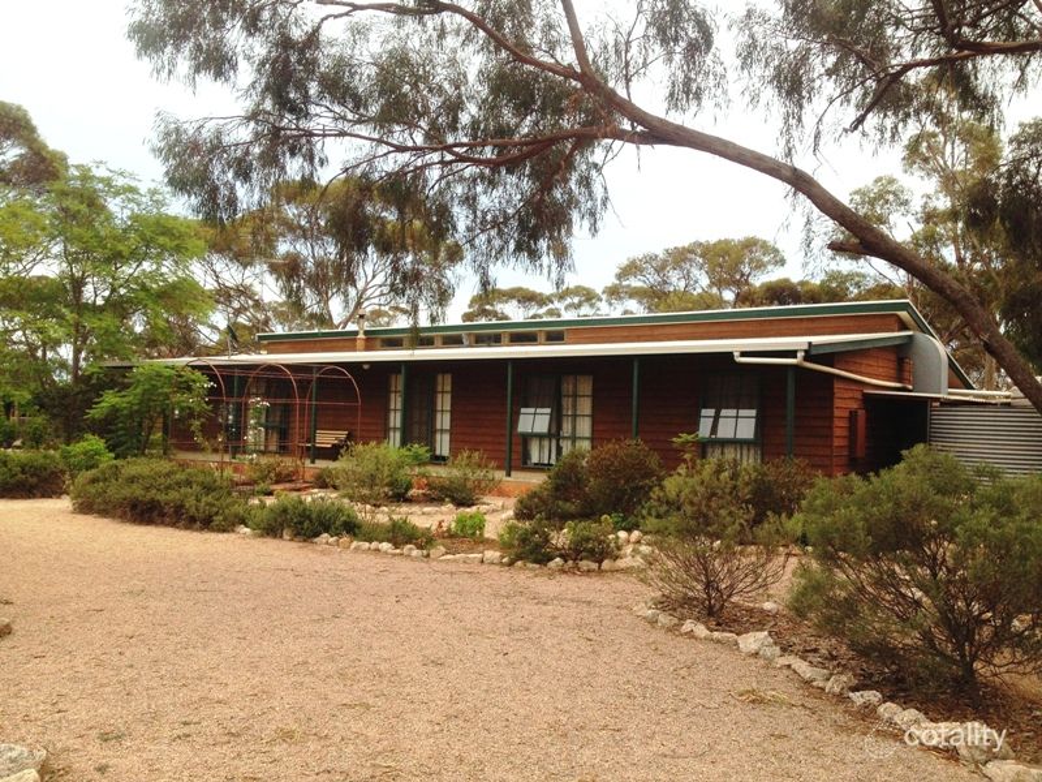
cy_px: 391
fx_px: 1054
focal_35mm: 35
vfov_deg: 40.7
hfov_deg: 52.6
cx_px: 521
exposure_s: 1/120
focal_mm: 4.28
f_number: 2.4
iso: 64
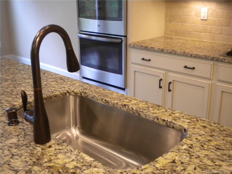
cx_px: 116
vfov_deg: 35.1
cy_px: 87
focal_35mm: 41
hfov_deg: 45.8
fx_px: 275
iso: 400
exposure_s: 1/32.5
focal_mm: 7.4
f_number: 3.5
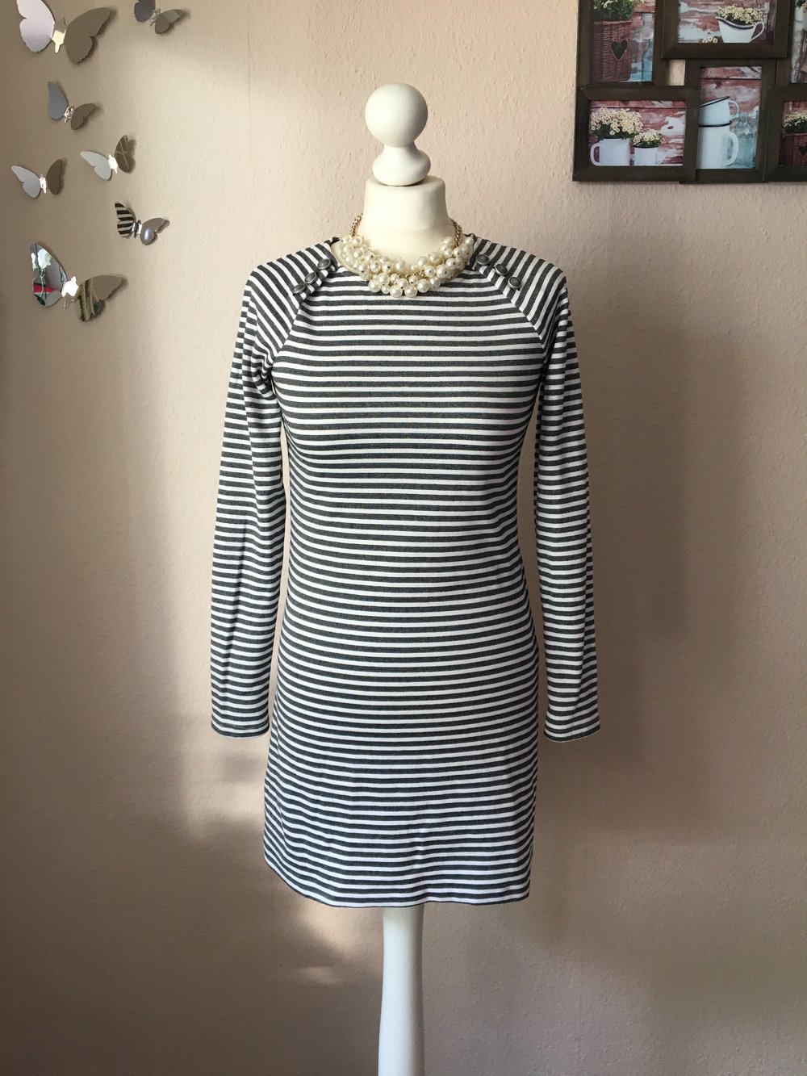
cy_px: 538
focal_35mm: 29
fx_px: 901
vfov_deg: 61.7
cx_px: 404
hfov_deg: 48.2
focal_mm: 4.15
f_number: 2.2
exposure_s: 1/33
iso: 50
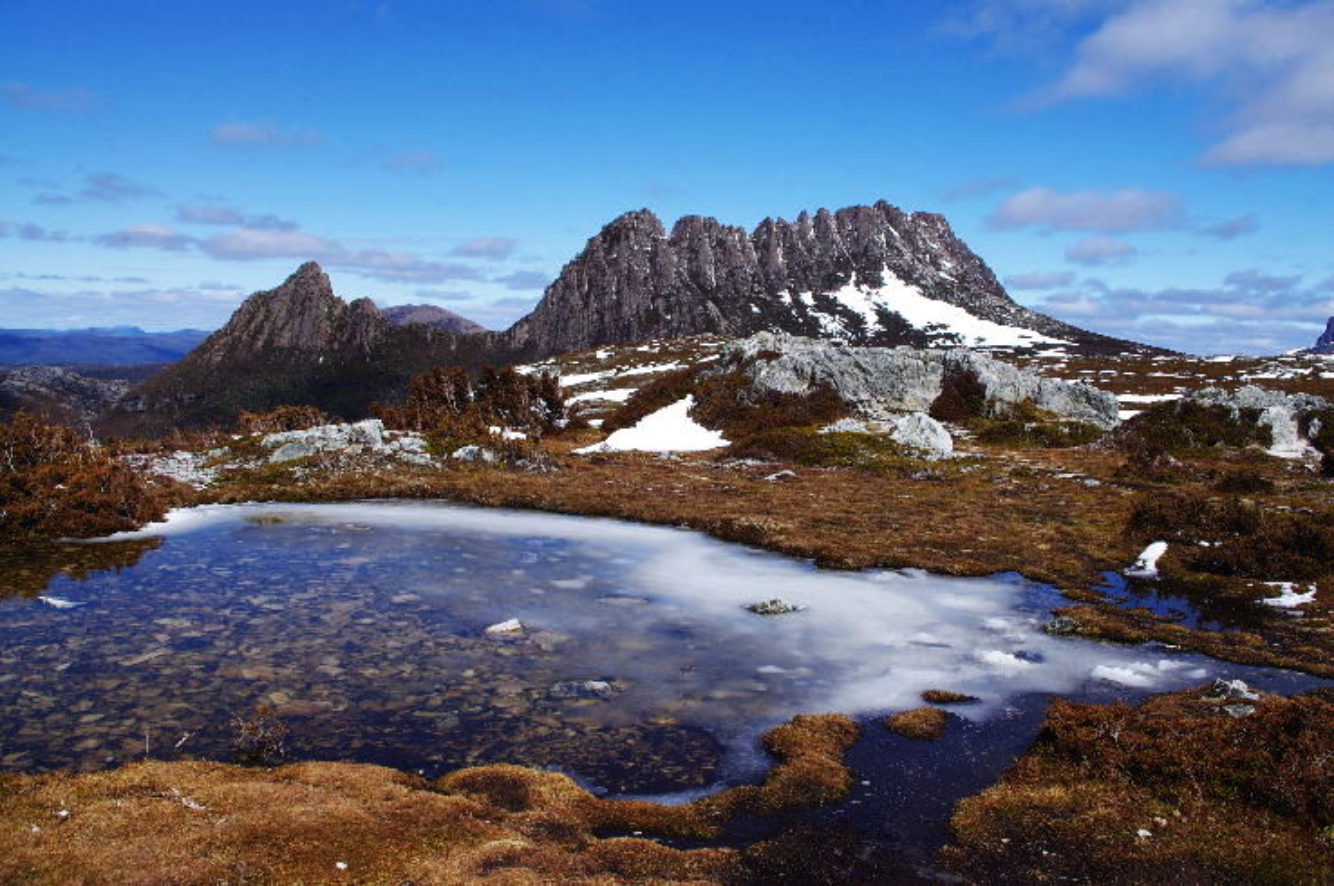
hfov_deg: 62.0
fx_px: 1110
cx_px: 667
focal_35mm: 30
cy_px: 443
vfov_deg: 43.5
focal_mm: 20
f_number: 14
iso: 200
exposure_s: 1/200
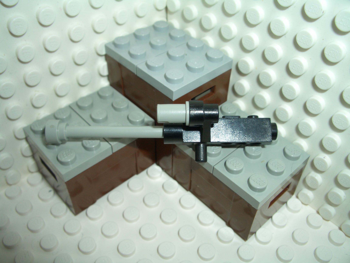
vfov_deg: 40.7
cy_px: 132
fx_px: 354
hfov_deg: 52.6
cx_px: 175
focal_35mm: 35
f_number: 4.3
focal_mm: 5.8
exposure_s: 1/60
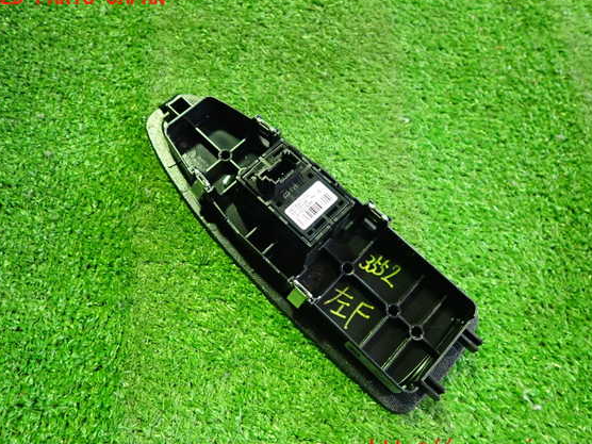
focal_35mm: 27
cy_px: 224
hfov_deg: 65.3
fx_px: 462
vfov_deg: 51.4
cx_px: 291
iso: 800
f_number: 2
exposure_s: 1/30
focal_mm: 4.5
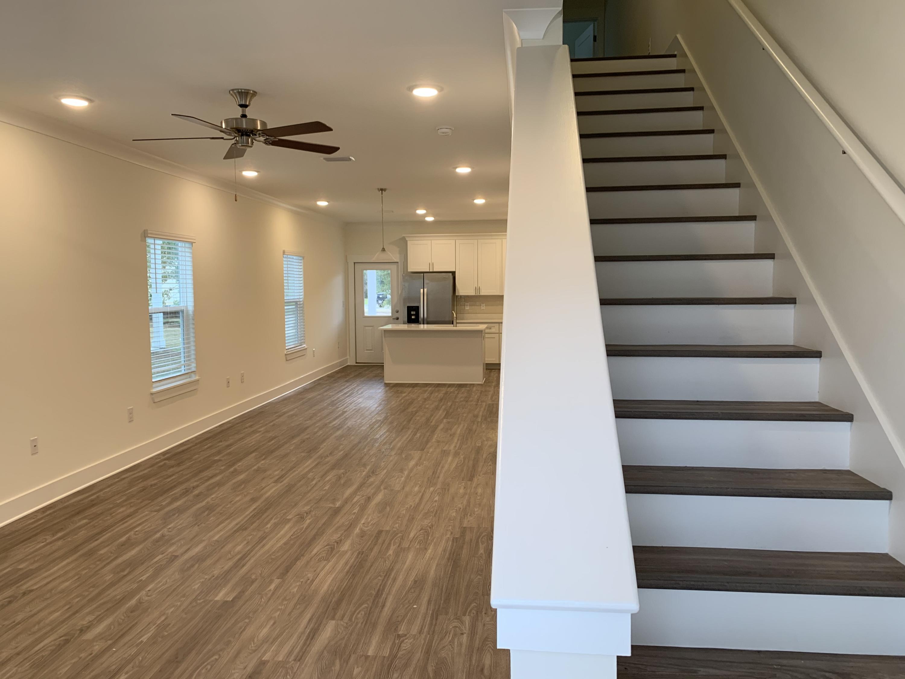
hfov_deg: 67.3
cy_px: 340
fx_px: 680
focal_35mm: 26
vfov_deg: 53.1
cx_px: 452
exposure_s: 1/60
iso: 64
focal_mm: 4.25
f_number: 1.8
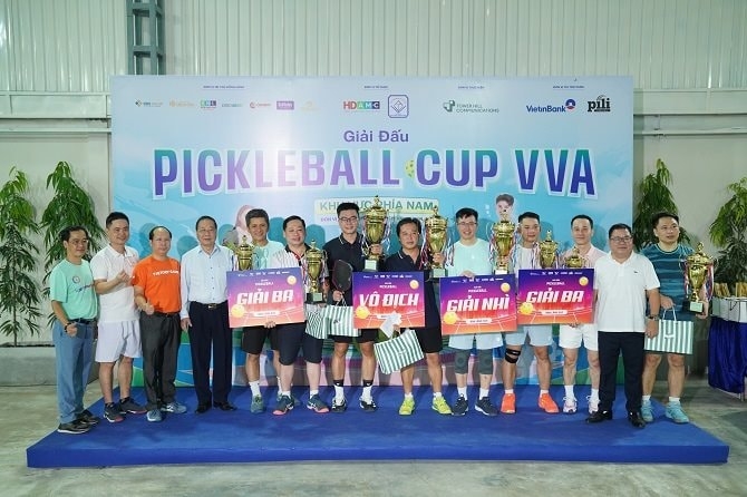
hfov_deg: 54.5
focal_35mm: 35
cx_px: 374
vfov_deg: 37.8
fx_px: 726
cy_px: 248
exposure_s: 1/200
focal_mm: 35
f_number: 4
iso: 1250
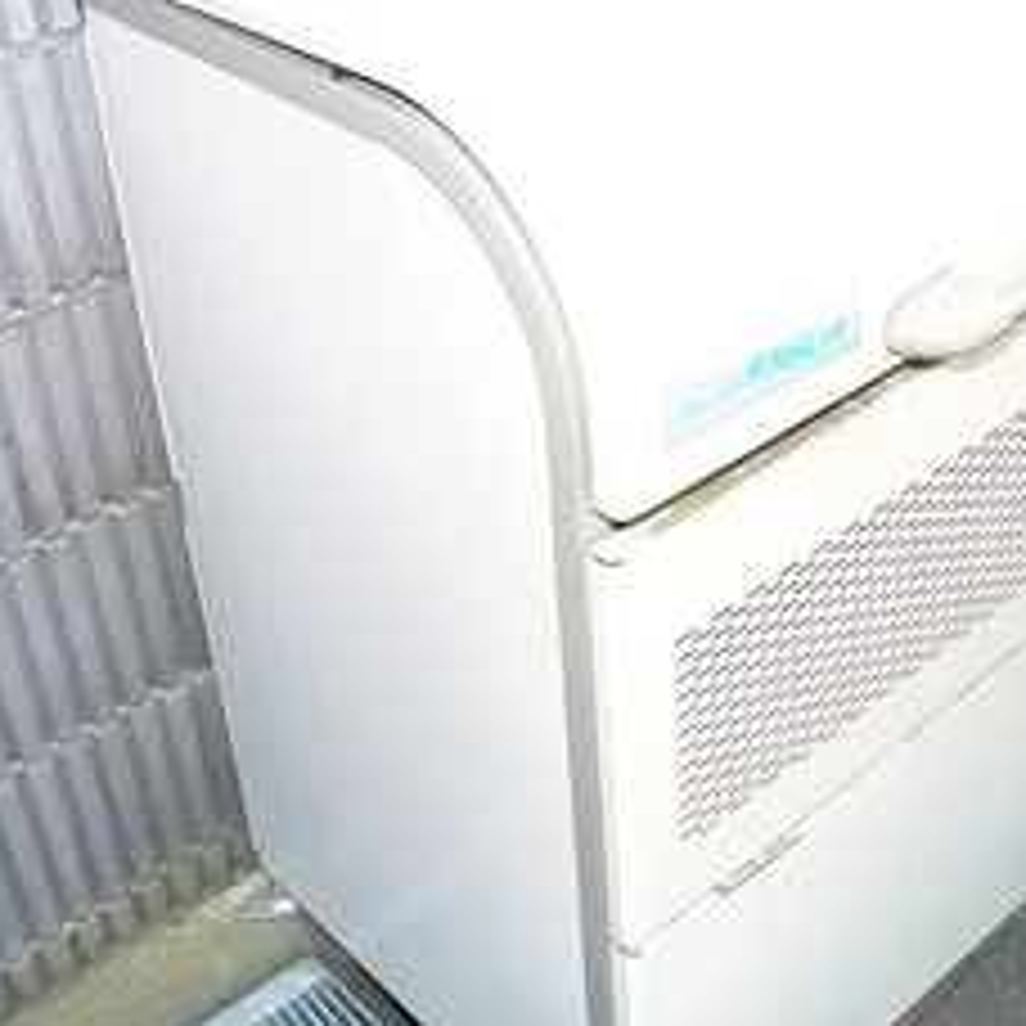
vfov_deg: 26.3
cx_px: 734
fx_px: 2180
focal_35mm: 65
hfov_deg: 26.2
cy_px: 340
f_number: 2.8
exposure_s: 1/250
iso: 400
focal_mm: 5.1
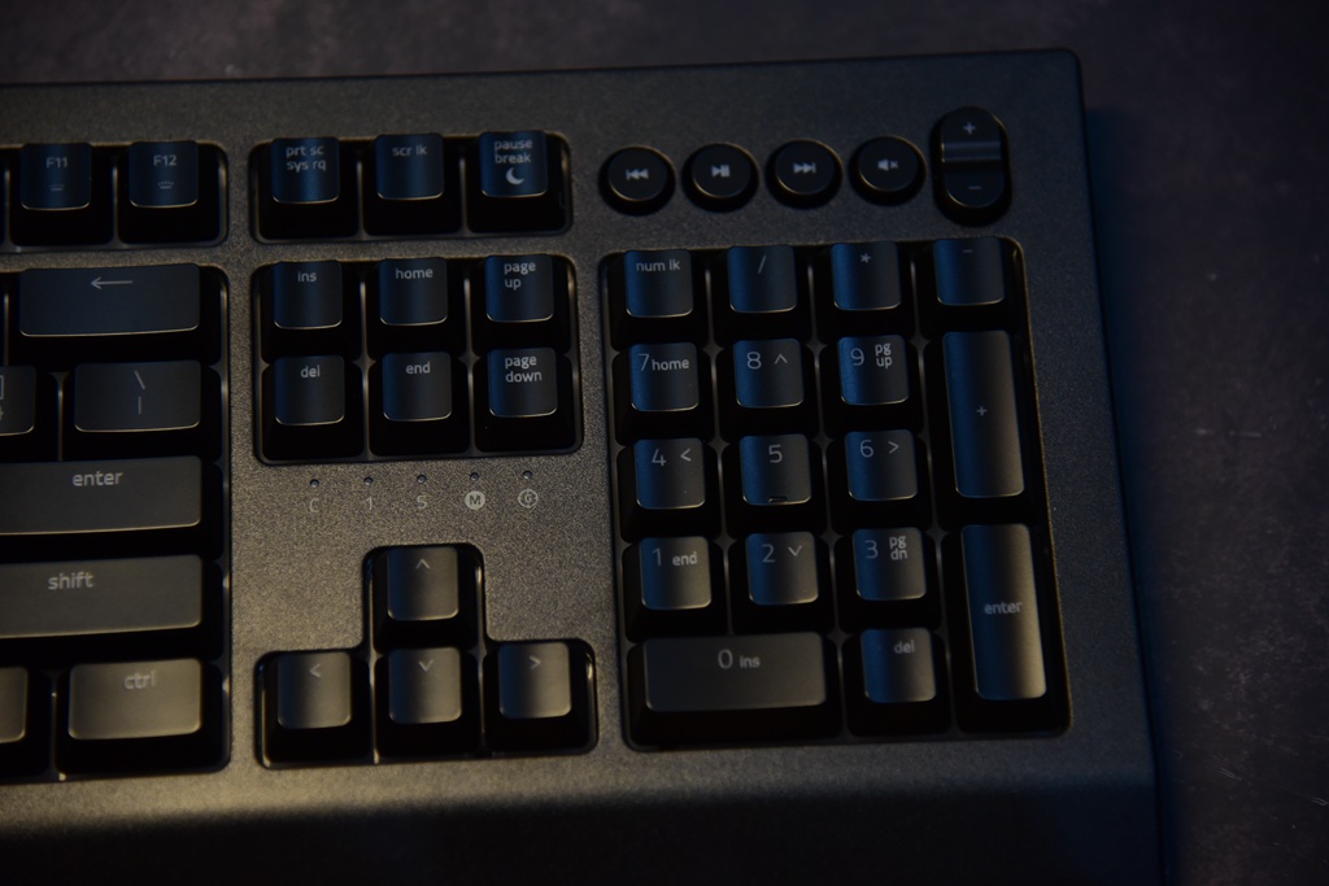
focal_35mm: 120
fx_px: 4430
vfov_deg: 11.4
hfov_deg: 17.1
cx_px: 664
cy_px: 443
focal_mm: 120
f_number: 4
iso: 1600
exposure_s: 1/40
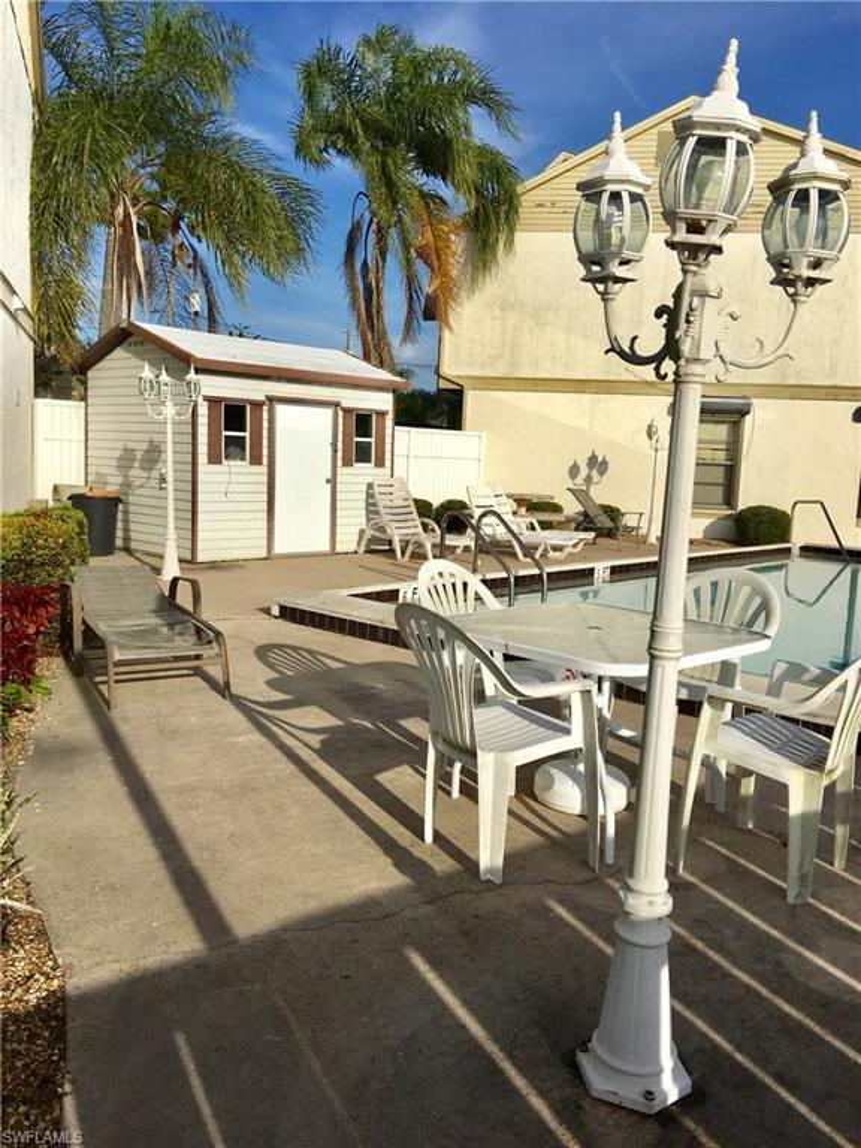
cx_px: 430
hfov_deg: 48.2
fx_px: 962
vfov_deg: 61.7
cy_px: 574
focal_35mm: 29
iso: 25
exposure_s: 1/4049
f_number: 2.2
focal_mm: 4.15
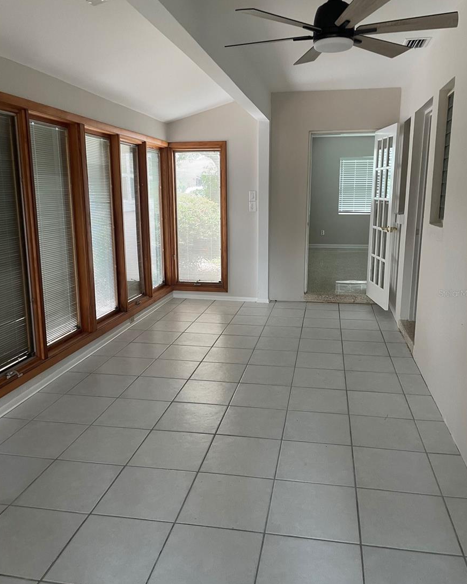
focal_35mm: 28
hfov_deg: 51.5
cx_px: 235
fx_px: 484
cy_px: 293
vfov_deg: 62.2
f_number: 1.6
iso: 125
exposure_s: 1/93
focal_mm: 4.2
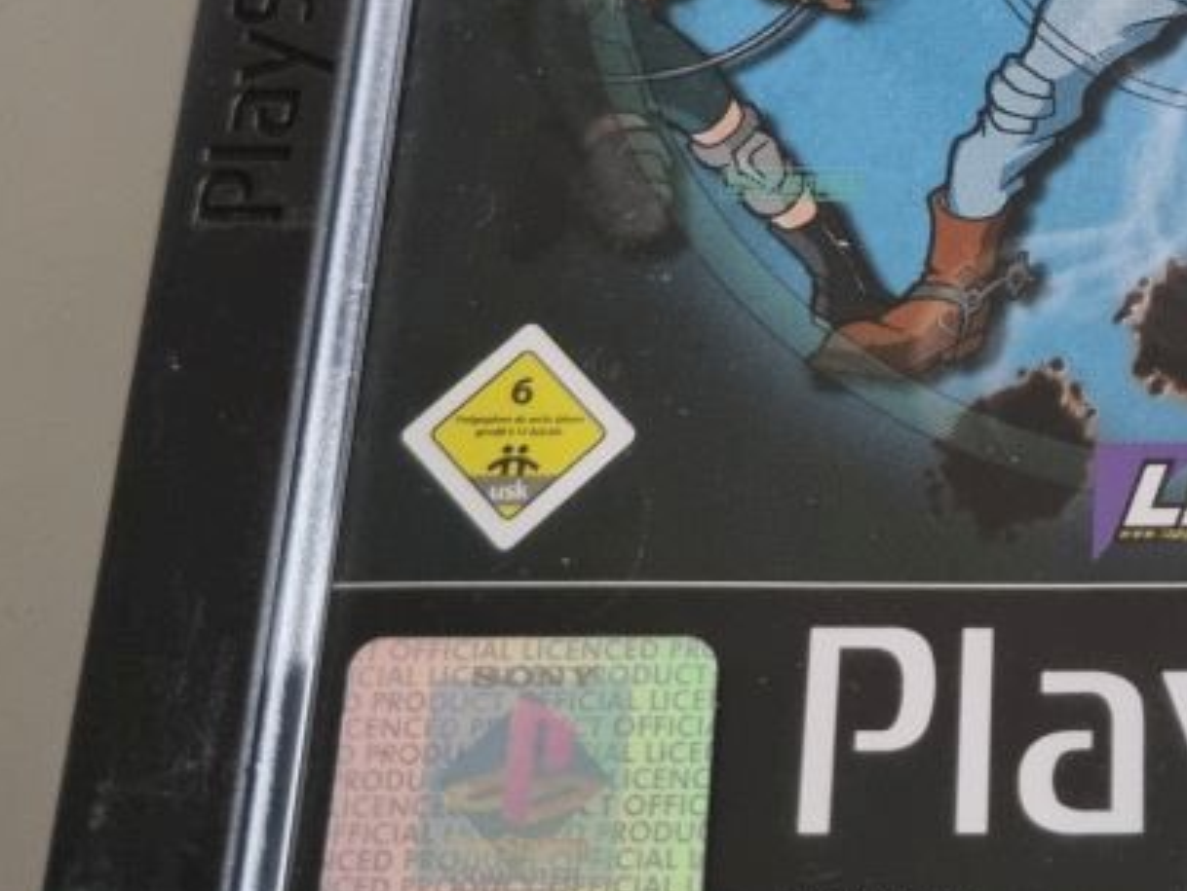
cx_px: 1205
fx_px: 2196
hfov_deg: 28.3
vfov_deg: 22.5
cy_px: 111
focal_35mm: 64
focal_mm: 5.4
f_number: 1.8
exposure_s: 1/25
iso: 640
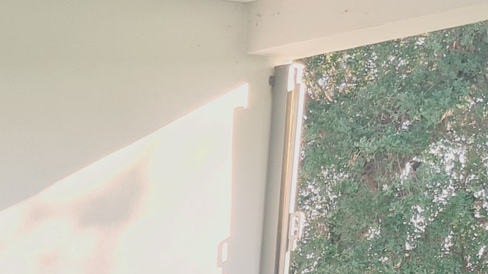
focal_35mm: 120
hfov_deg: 16.7
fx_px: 1552
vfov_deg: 8.9
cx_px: -182
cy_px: 695
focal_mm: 5.4
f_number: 1.8
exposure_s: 1/280
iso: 50
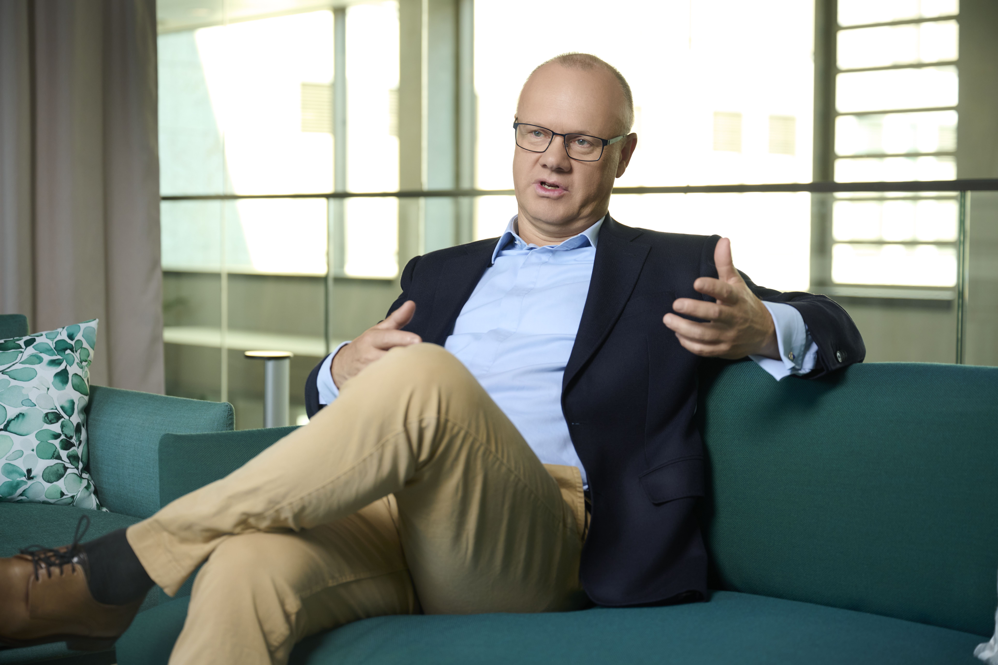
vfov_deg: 20.6
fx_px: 1830
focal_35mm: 66
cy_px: 332
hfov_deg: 30.5
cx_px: 499
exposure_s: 1/200
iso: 500
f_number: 3.5
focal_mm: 66
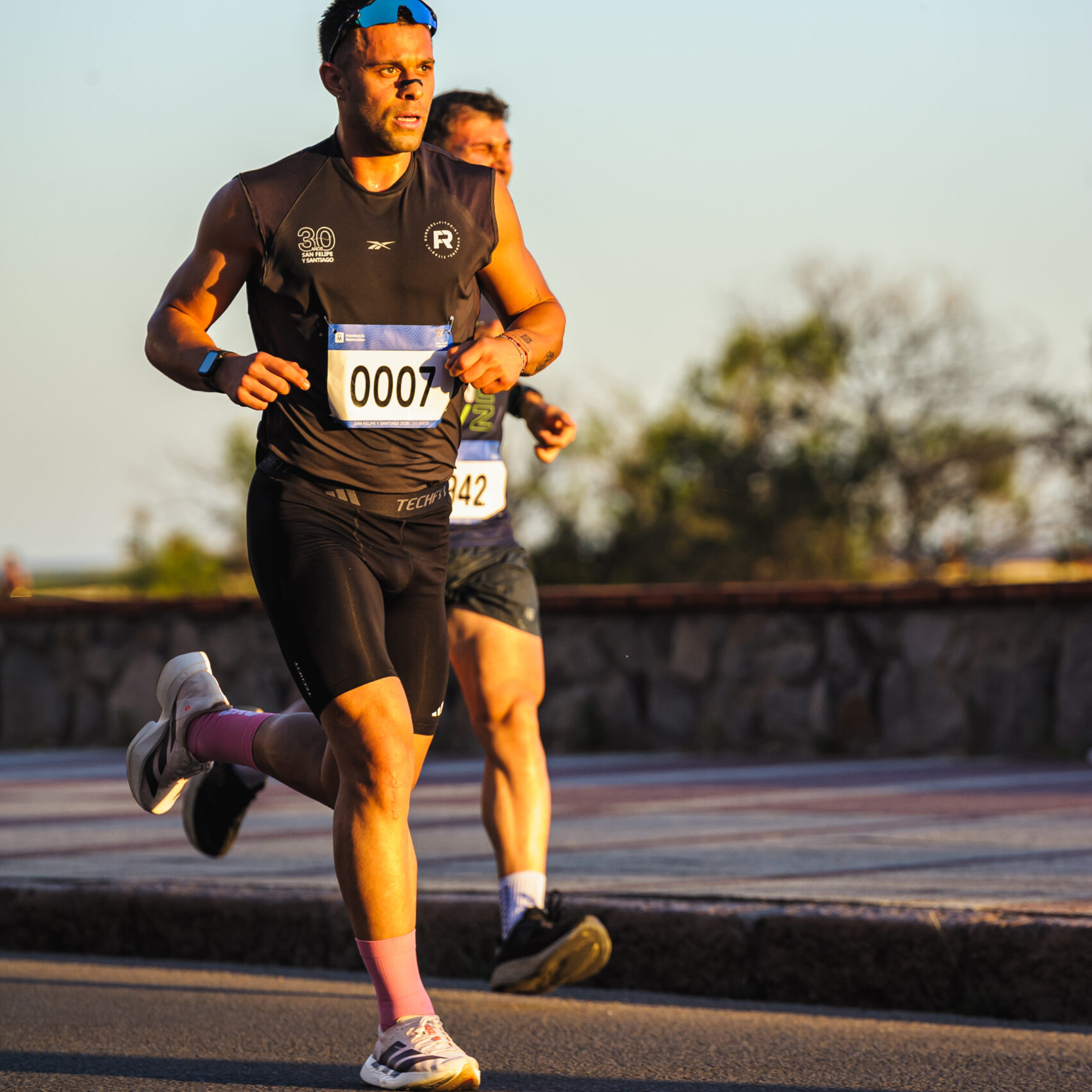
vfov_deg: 7.8
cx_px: 547
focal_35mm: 224
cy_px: 447
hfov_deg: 7.8
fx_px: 7995
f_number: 4
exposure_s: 1/1000
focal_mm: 175
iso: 360
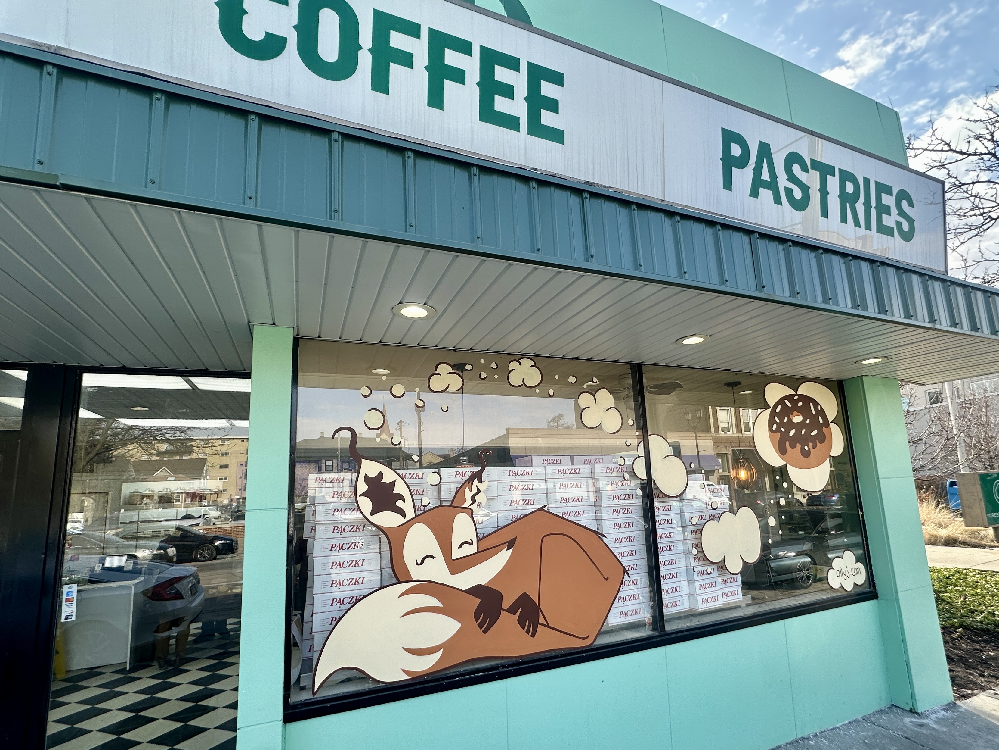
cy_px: 416
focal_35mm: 17
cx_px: 519
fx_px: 491
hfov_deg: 91.0
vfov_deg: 74.5
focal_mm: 2.22
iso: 40
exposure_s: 1/356
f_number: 2.2
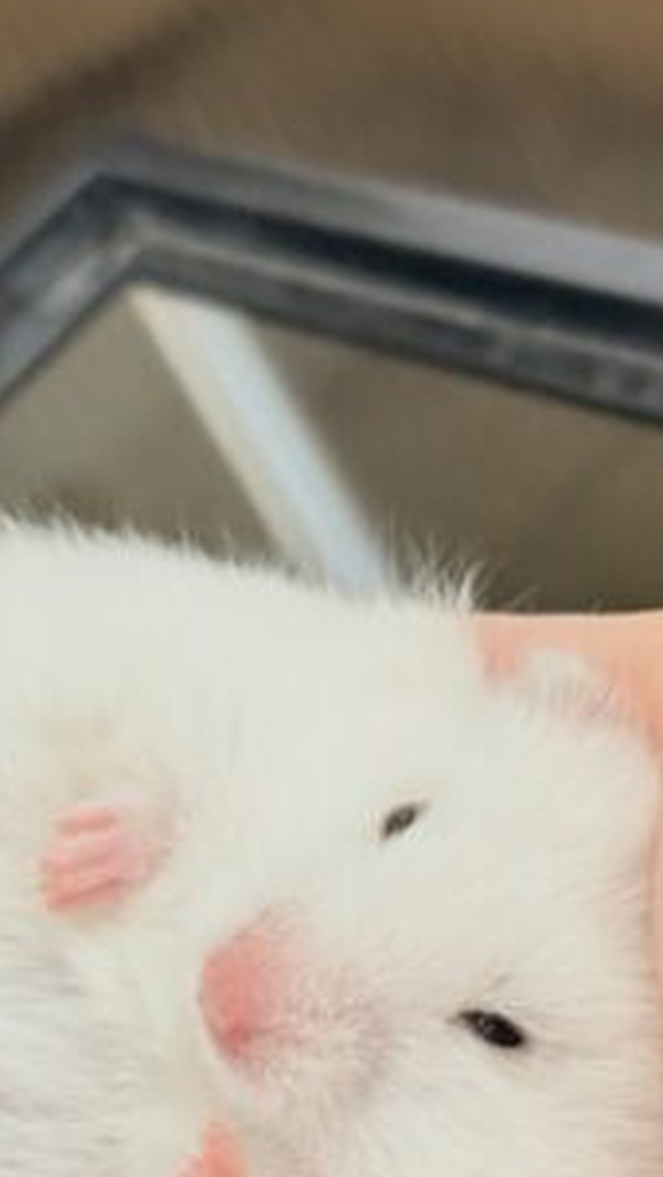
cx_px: 140
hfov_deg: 10.1
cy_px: 904
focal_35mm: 120
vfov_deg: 17.7
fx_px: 3748
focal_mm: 5.96
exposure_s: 1/50
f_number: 1.6
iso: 50
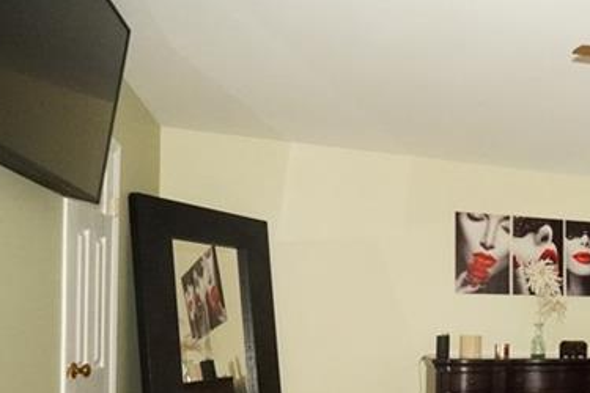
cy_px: 319
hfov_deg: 38.8
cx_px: 655
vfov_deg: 31.7
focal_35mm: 41
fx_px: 672
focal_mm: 10
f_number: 4.5
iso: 6400
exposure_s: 1/125
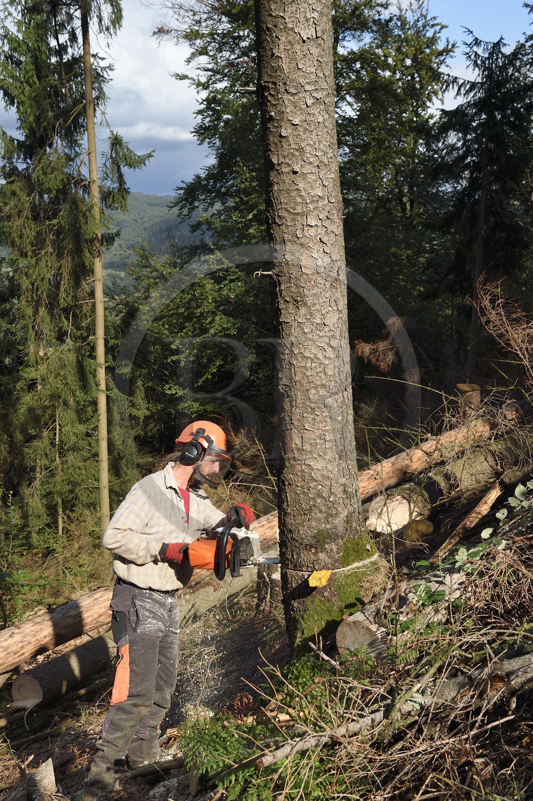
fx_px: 1000
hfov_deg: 29.8
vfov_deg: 43.6
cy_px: 400
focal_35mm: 45
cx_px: 266
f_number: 11
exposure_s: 1/320
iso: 250
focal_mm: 45
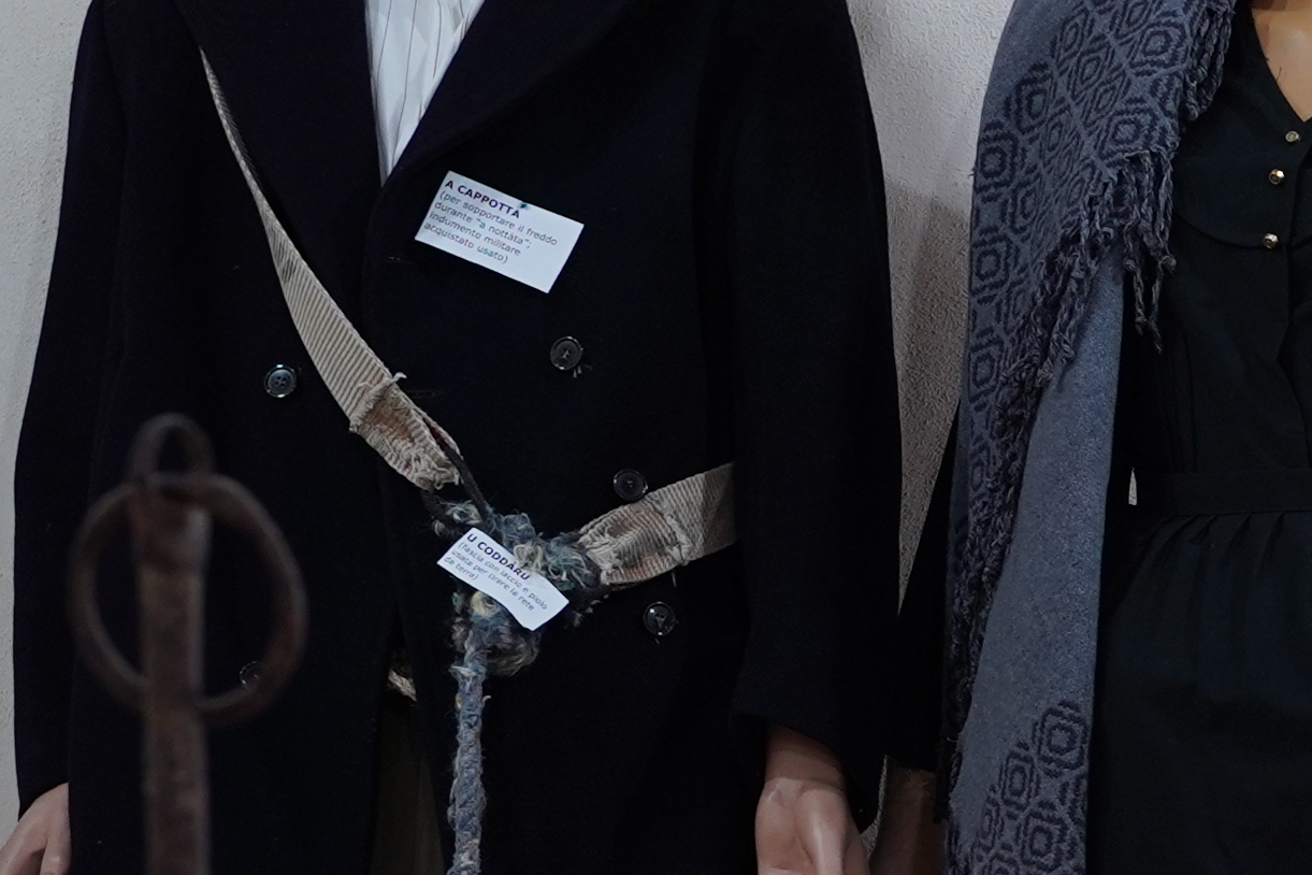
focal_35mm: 172
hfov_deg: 11.2
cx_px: 2236
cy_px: 1001
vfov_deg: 7.9
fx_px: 6268
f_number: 3.5
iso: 640
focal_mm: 35
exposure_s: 1/200
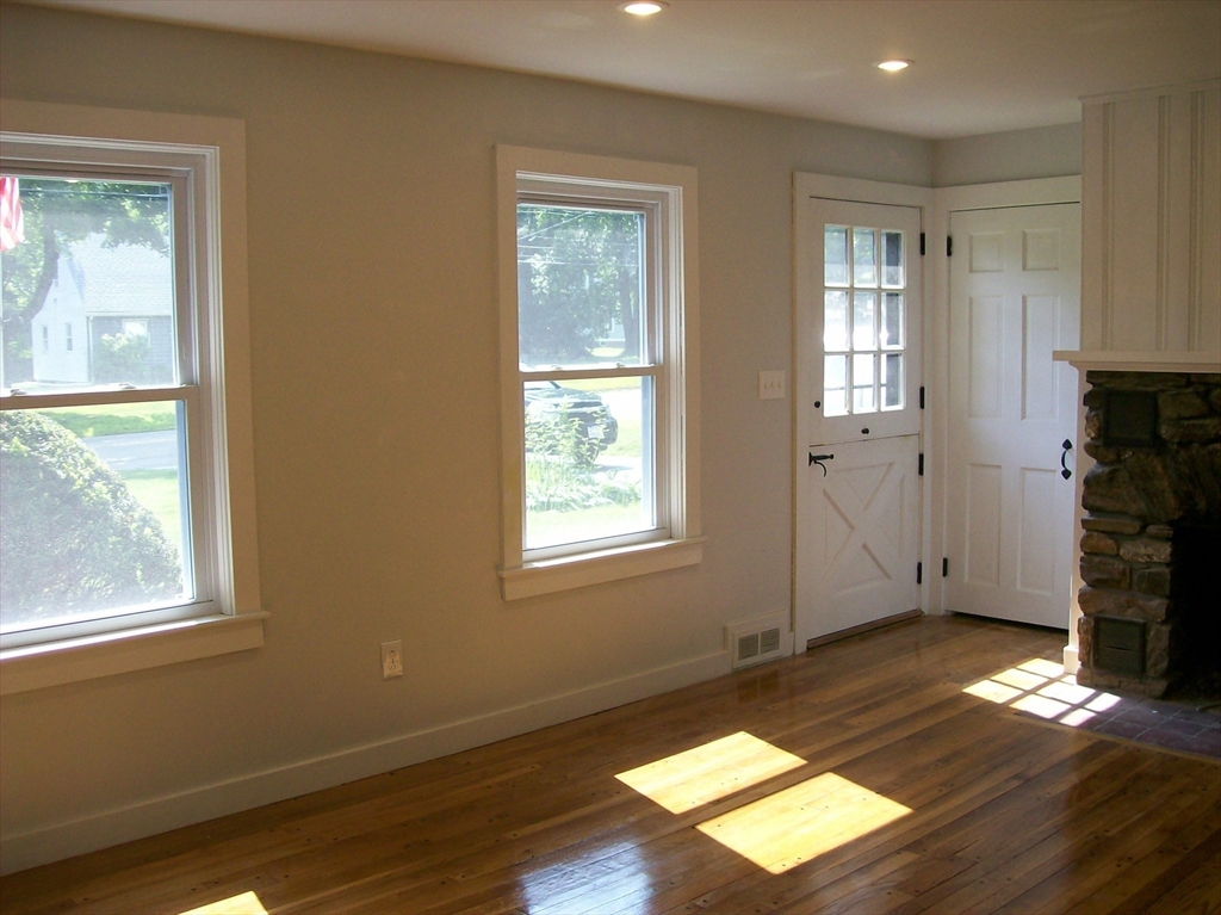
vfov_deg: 39.6
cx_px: 610
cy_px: 458
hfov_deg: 51.4
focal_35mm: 36
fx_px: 1269
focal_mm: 6
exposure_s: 1/112
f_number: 2.7
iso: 80
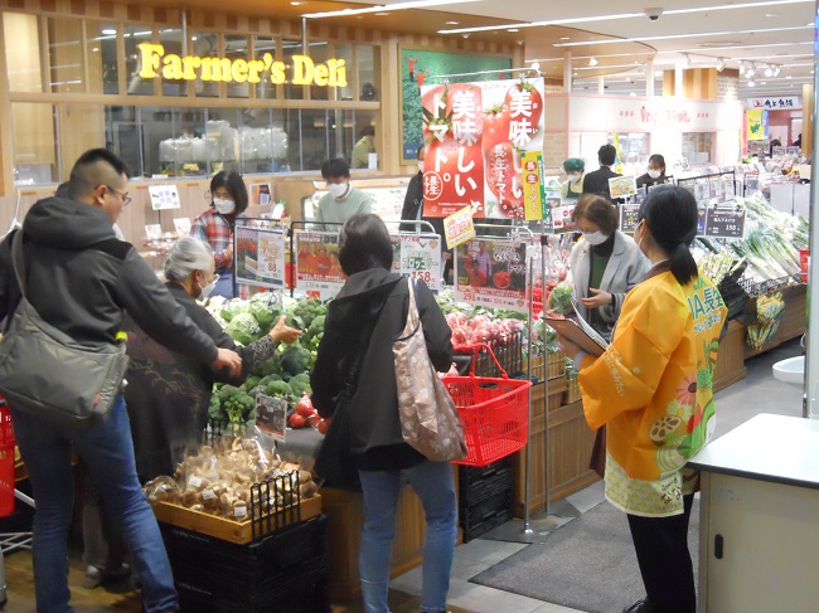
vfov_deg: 31.5
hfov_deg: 41.3
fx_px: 1088
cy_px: 306
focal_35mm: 46
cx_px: 410
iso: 800
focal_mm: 8.3
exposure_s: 1/125
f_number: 3.4
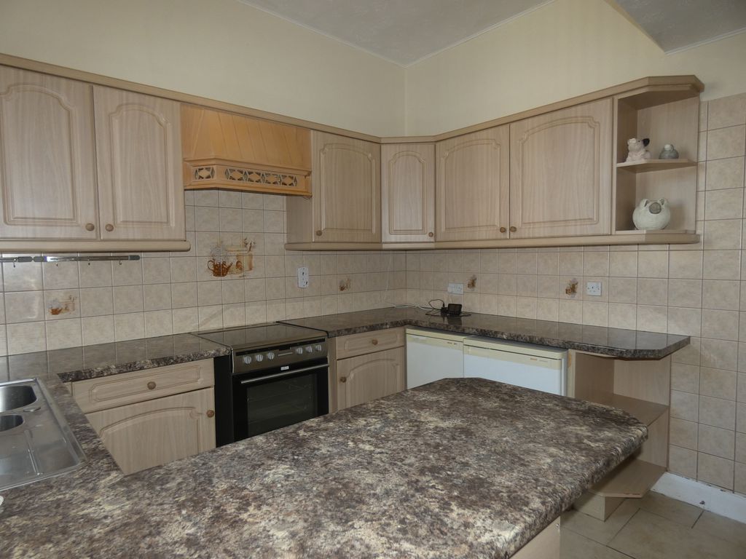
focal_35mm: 20
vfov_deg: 66.0
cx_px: 373
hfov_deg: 81.7
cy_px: 280
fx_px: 431
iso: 125
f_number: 2.8
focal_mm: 3.6
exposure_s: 1/60
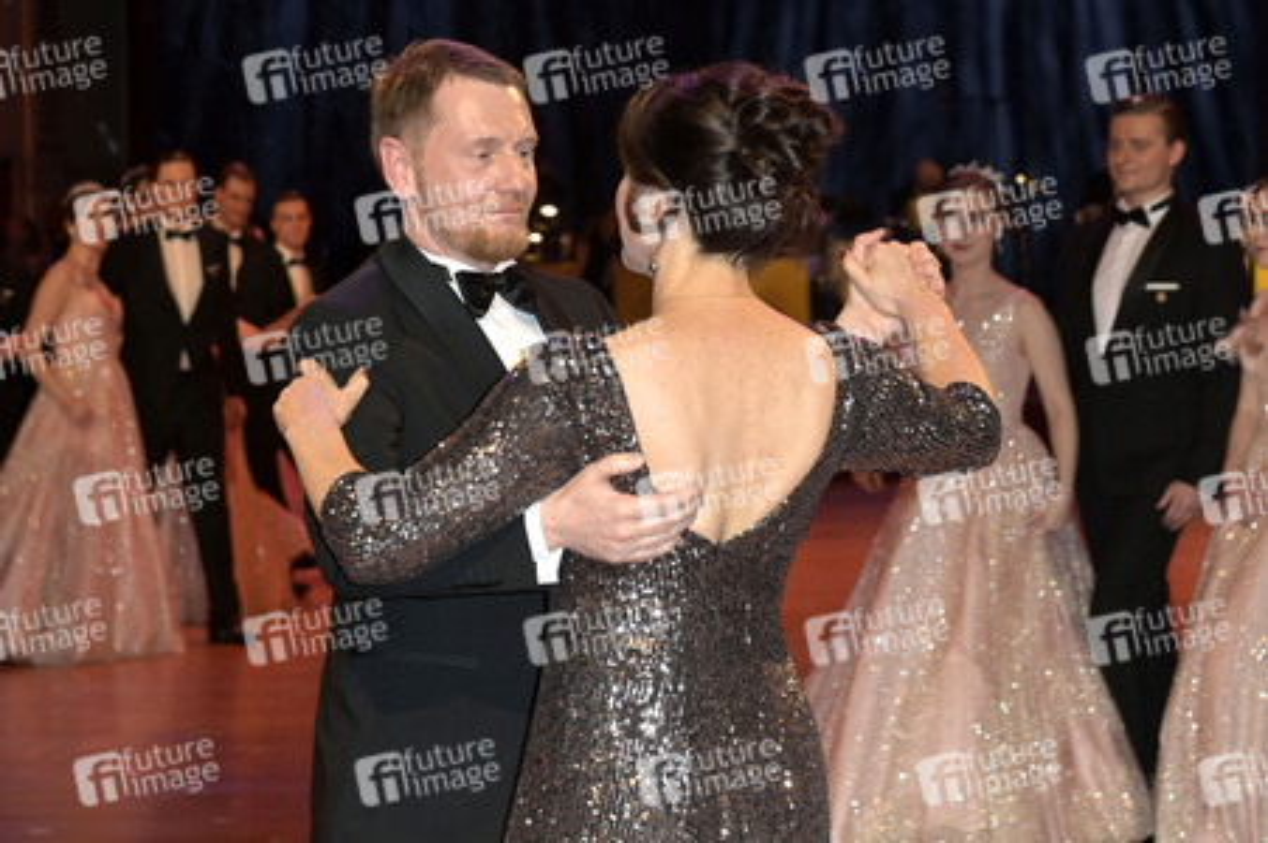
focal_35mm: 70
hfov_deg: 28.9
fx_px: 2464
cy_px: 422
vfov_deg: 19.4
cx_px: 634
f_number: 5
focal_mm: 70
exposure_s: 1/250
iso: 2500
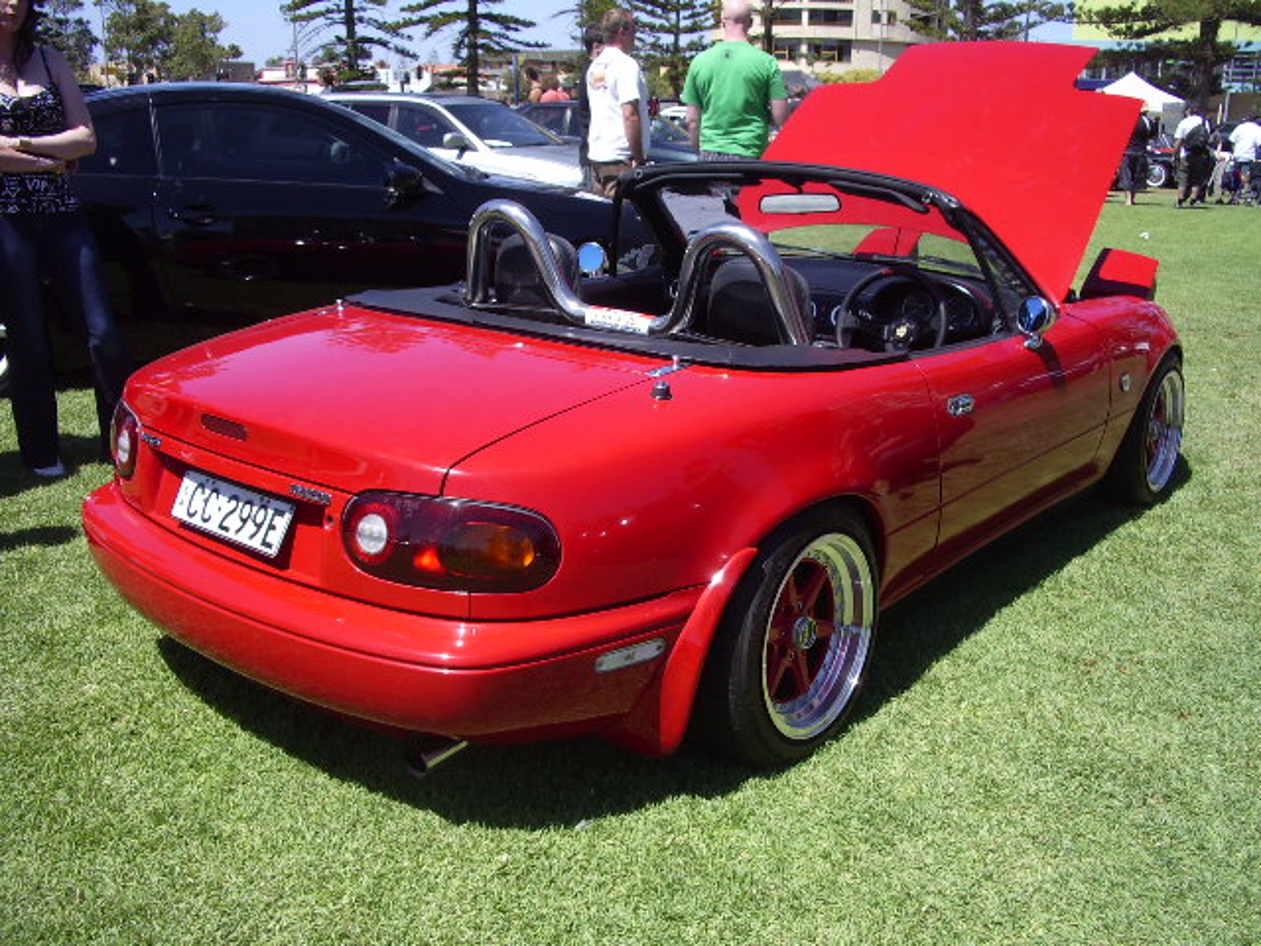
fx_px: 1275
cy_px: 473
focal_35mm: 35
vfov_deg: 40.7
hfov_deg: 52.6
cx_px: 630
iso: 80
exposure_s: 1/500
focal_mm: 5.8
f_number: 4.3
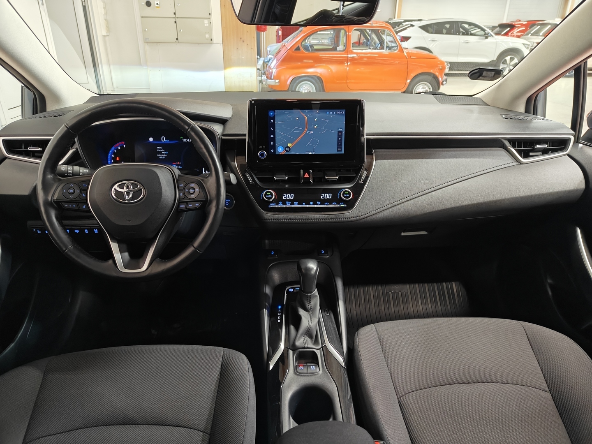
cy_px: 222
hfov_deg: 71.6
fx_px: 410
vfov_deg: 56.8
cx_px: 296
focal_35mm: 24
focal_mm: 5.59
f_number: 1.8
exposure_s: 1/48
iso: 160
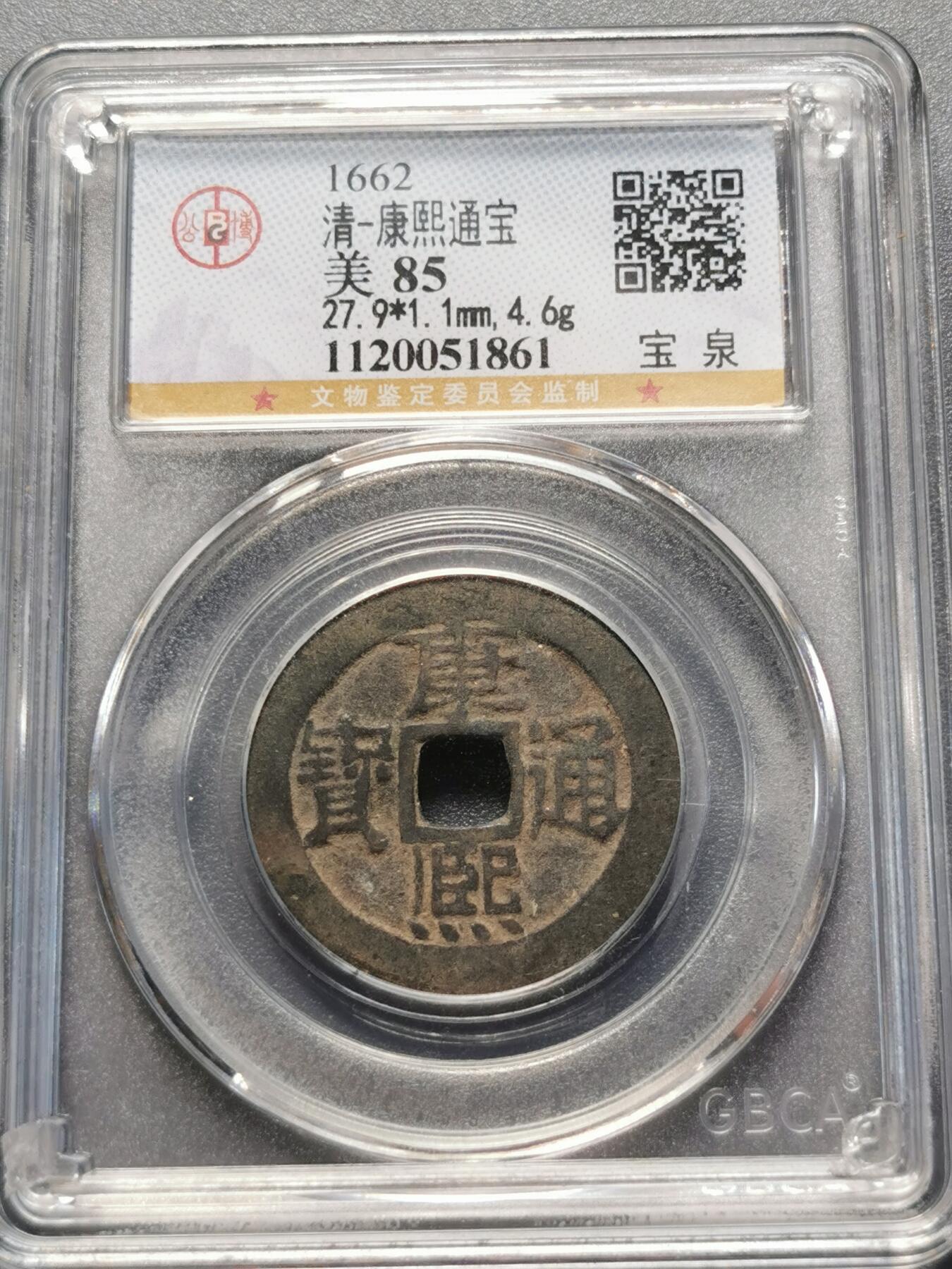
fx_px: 3044
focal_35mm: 83
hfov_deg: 17.8
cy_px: 634
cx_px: 476
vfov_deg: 23.6
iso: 50
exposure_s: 1/215
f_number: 1.6
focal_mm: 5.56
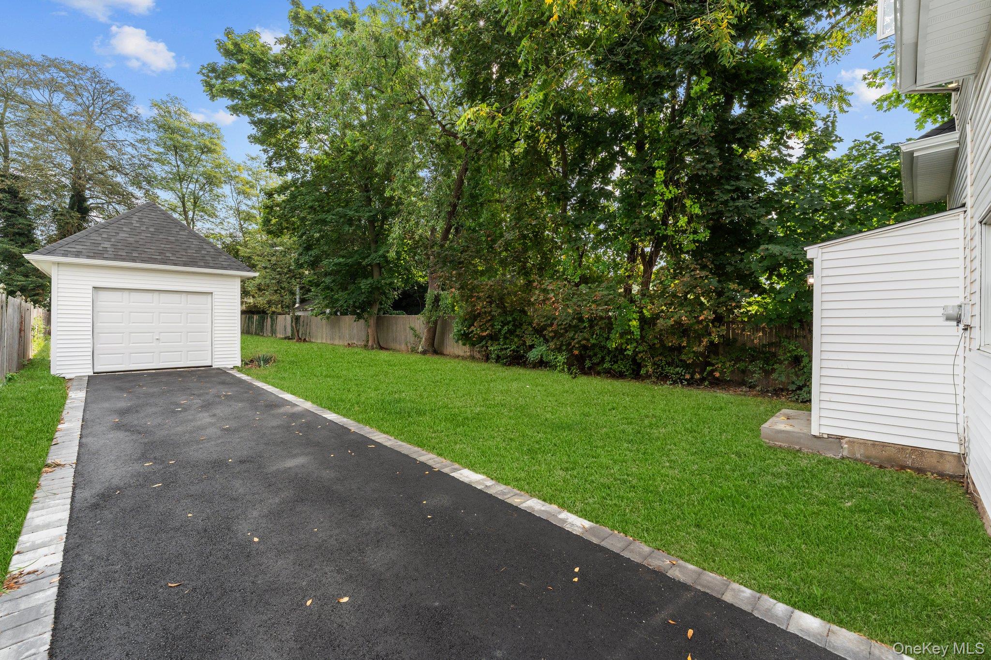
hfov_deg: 104.3
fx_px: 385
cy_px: 330
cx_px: 496
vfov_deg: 81.2
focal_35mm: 14
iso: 640
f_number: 8
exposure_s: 1/320
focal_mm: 14
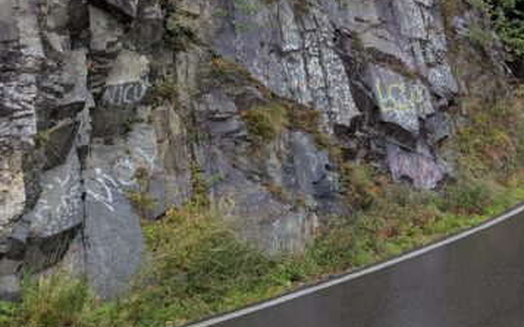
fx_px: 814
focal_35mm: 57
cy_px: -13
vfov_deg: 21.8
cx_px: 540
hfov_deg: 32.4
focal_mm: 6.81
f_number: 1.85
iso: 34
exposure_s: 1/231
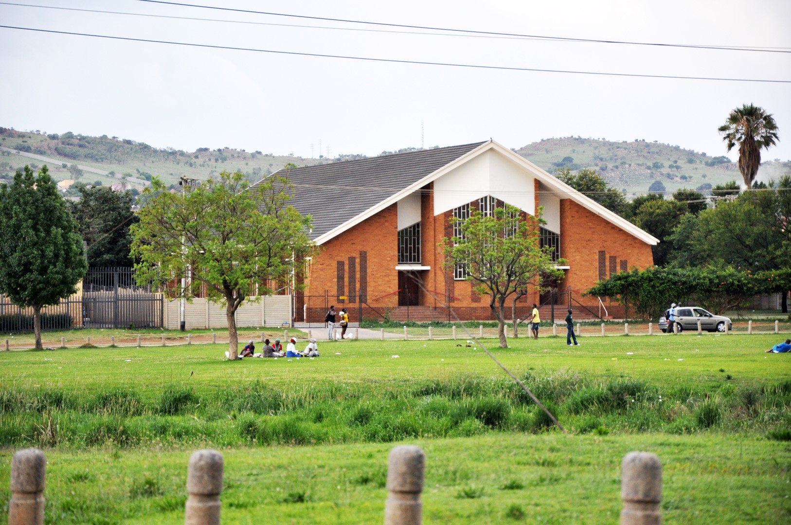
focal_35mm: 158
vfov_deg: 8.7
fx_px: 3456
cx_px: 396
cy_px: 262
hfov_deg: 13.1
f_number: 6.3
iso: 640
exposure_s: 1/400
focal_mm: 105
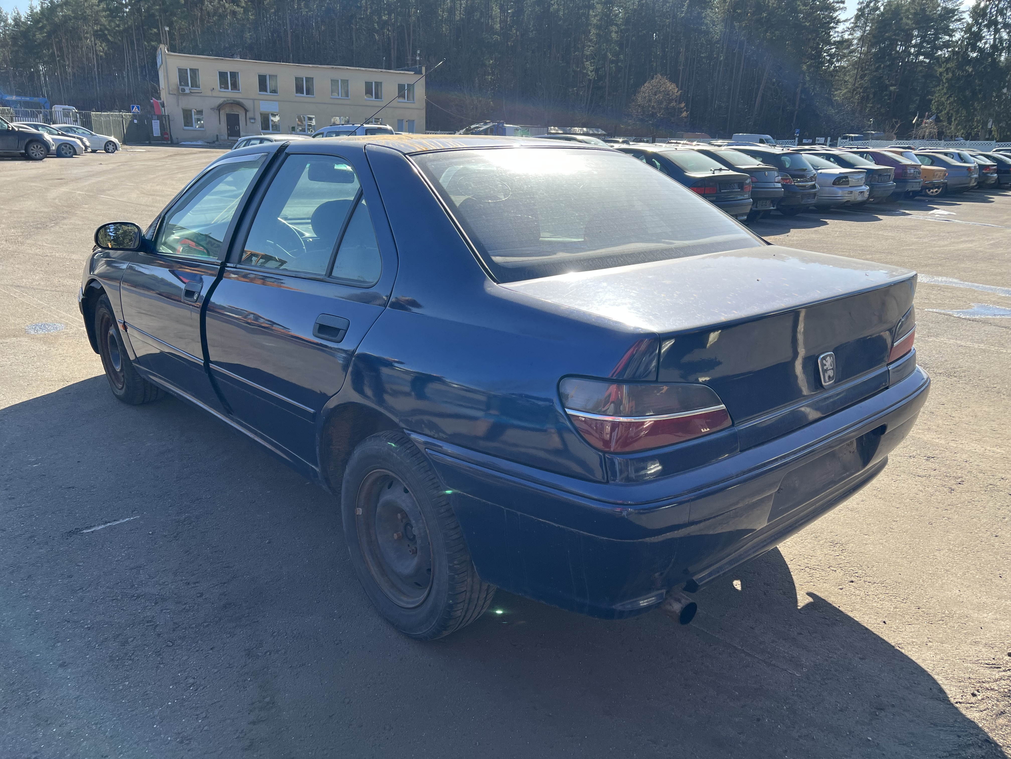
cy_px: 380
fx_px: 759
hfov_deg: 67.3
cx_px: 506
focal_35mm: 26
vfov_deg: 53.1
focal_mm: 5.7
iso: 50
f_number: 1.5
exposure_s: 1/1344
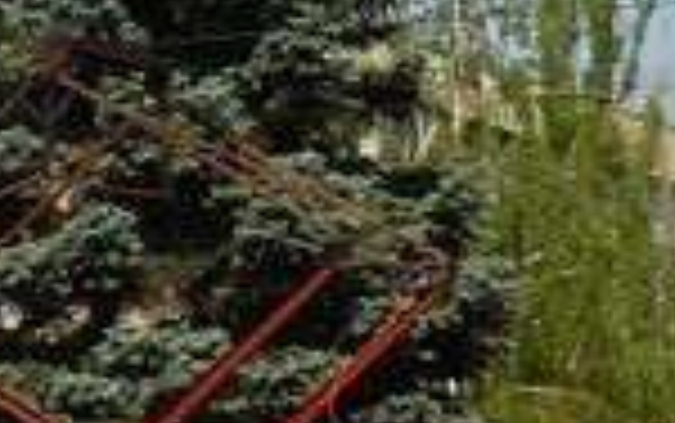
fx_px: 4805
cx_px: -576
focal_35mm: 261
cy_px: 54
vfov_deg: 5.0
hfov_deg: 7.8
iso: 200
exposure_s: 1/640
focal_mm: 6
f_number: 6.3
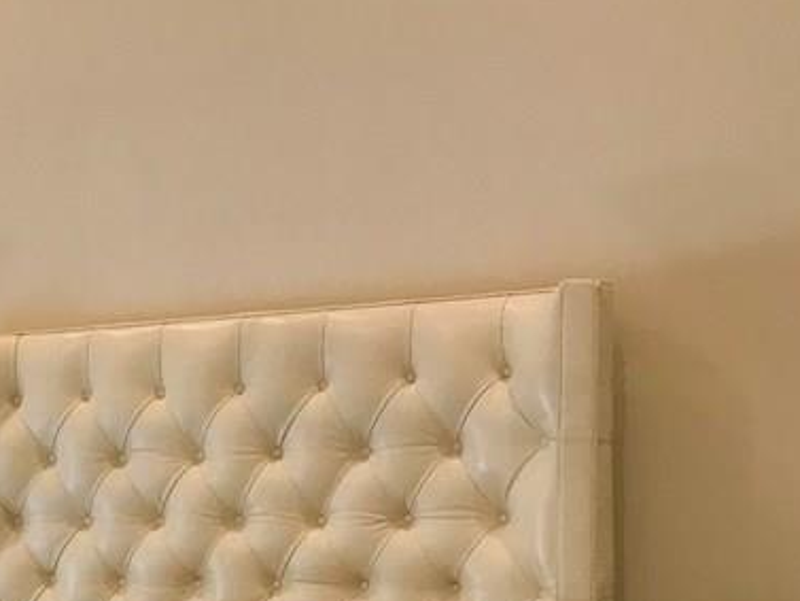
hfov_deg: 24.4
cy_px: 633
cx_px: -21
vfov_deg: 18.8
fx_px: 1757
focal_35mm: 76
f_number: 1.8
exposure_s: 1/24
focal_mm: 3.99
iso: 40
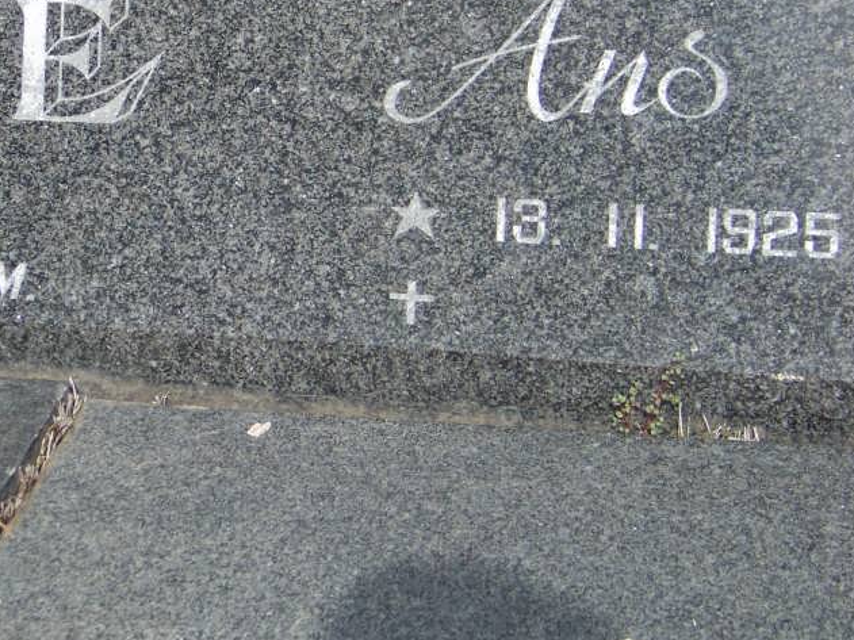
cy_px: 231
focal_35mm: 118
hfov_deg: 16.6
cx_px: 160
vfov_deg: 12.5
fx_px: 2911
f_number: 3.2
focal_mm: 10.5
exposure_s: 1/800
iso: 64
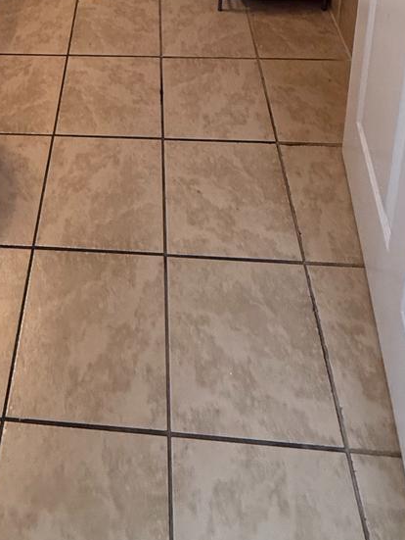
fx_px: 608
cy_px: -198
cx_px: 86
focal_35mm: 39
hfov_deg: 35.8
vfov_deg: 32.5
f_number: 2.2
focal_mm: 2.22
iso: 250
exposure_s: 1/60
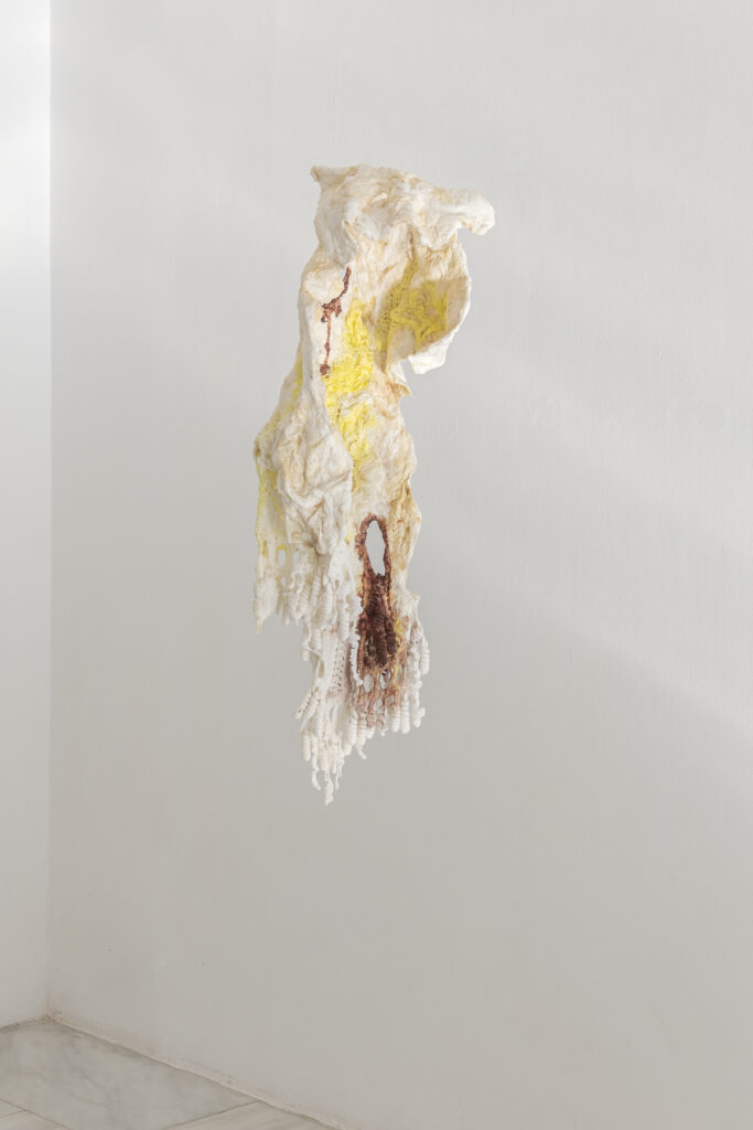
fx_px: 1254
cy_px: 565
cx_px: 376
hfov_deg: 33.4
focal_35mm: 40
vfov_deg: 48.5
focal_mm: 40
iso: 64
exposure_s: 1/60
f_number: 8
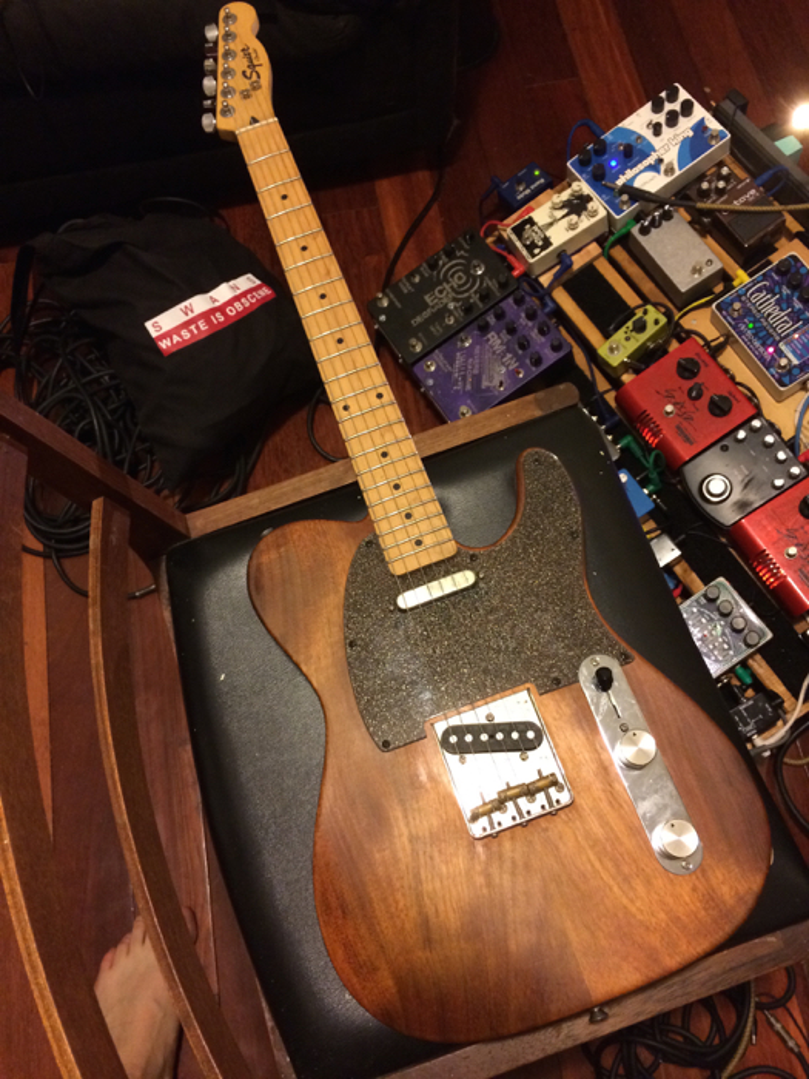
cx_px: 404
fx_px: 904
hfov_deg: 48.2
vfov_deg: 61.7
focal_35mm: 29
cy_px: 540
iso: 250
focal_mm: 4.15
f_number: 2.2
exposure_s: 1/15
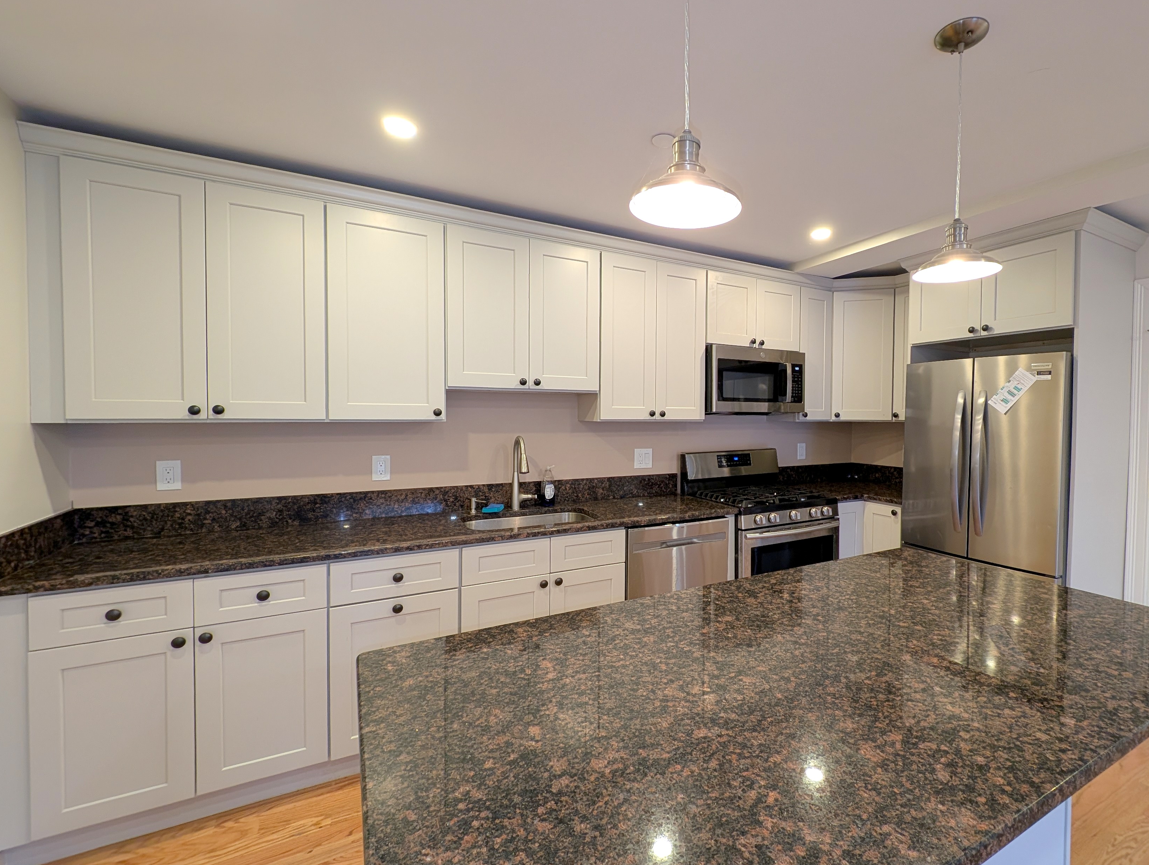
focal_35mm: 15
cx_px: 666
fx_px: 499
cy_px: 426
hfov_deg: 97.3
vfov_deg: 81.9
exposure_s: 1/24
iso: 46
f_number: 1.95
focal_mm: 2.23
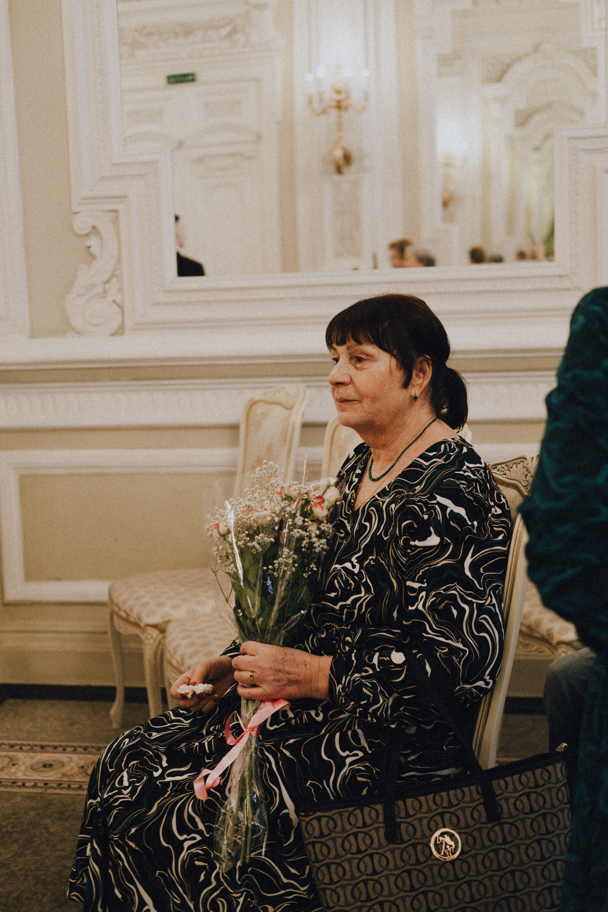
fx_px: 1343
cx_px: 304
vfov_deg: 37.5
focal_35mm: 53
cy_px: 456
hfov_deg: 25.5
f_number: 2.2
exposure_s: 1/125
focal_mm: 35
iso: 1000
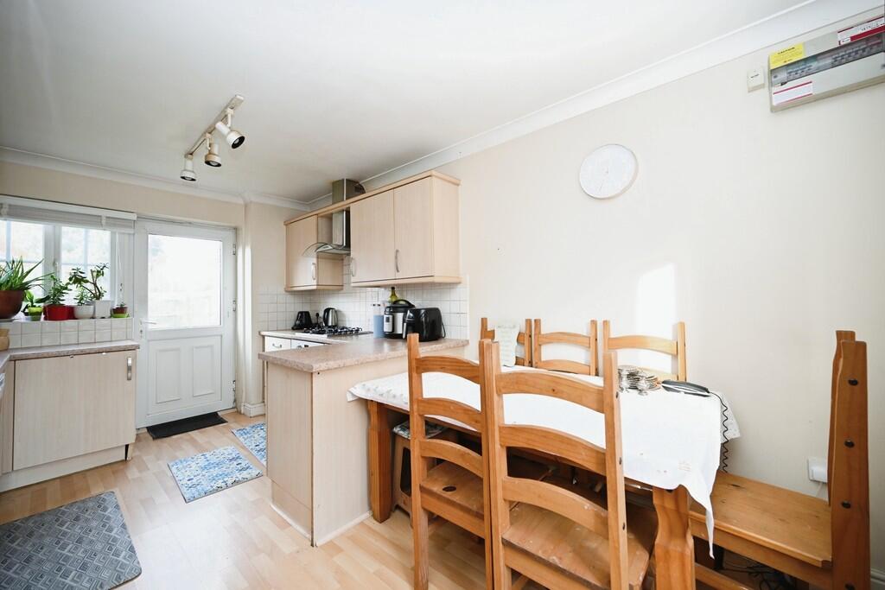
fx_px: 344
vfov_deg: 81.2
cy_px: 295
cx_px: 442
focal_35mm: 14
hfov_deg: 104.2
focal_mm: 14
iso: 800
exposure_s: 1/60
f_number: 4
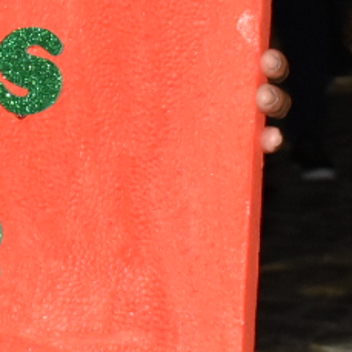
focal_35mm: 234
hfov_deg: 7.3
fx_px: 2692
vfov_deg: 7.5
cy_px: 28
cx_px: -201
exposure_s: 1/100
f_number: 4.5
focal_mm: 26
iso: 1600
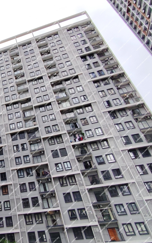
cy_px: 98
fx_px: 212
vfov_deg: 59.2
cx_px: -37
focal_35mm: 32
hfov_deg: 31.8
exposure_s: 1/659
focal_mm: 1.65
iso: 50
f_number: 2.2
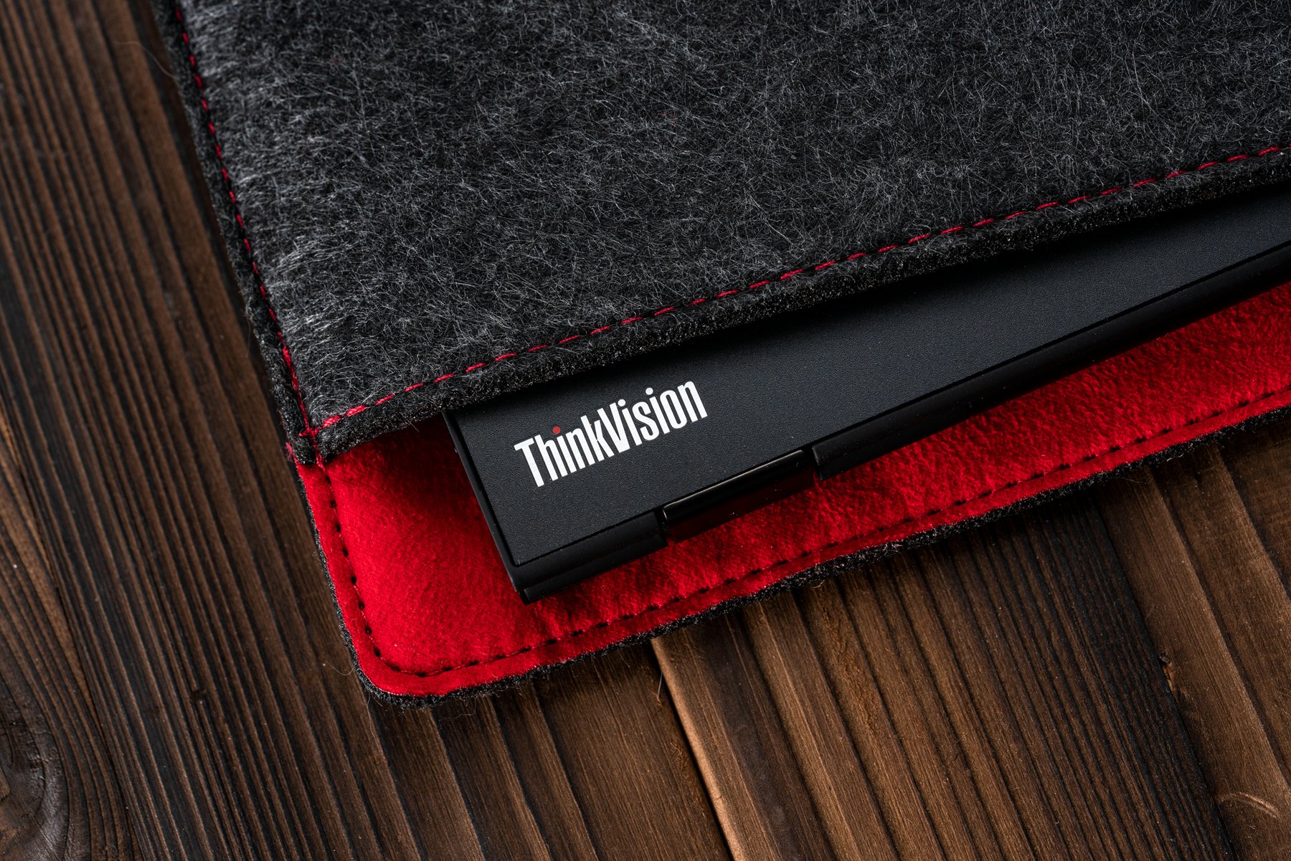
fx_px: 3228
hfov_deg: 22.6
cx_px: 646
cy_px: 430
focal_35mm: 90
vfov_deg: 15.2
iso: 200
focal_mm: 90
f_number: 8
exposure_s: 1/50
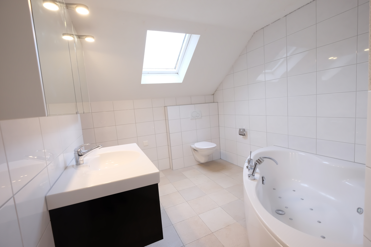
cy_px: 124
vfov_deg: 73.8
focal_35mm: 16
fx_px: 165
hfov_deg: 96.7
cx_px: 186
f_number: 4
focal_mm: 10.5
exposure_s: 1/30
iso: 640
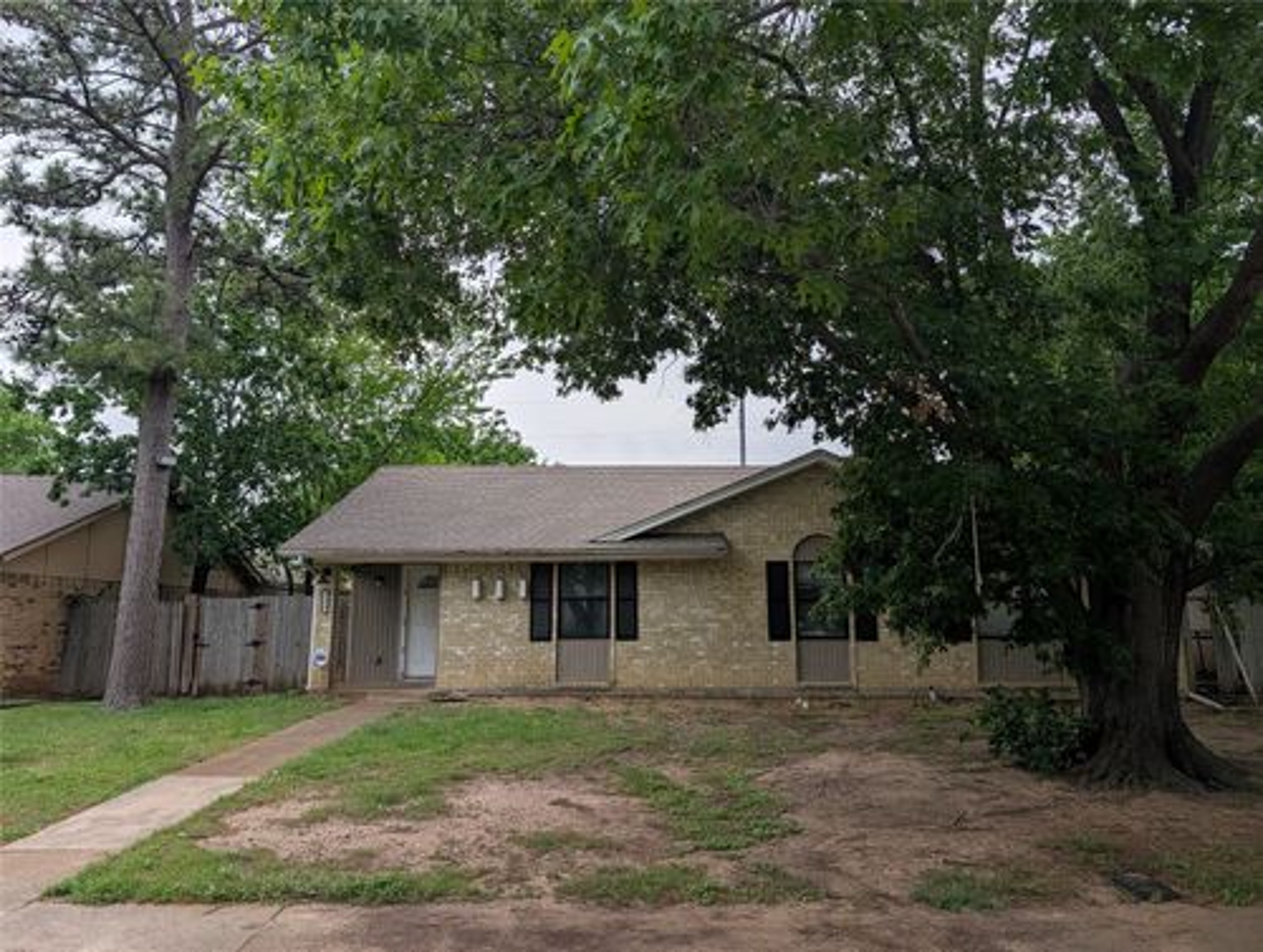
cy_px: 476
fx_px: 877
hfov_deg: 71.5
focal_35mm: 24
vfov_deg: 57.0
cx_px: 632
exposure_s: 1/1577
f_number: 1.68
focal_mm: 6.9
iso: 20
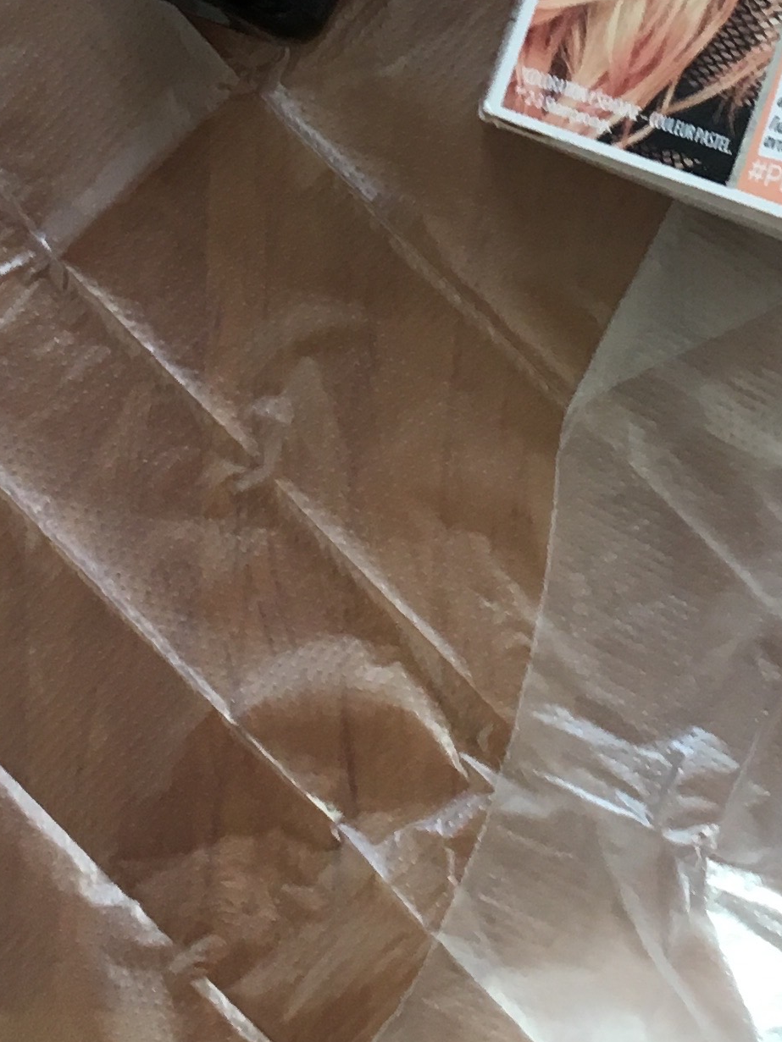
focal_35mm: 95
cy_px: -37
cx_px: 633
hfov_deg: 15.5
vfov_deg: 19.9
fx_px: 2862
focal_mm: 4.15
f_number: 2.2
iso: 32
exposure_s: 1/33
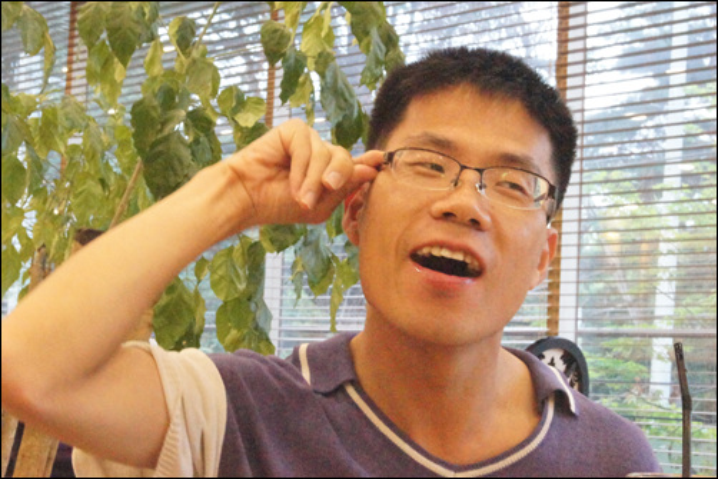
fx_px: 1496
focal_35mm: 75
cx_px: 359
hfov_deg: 27.0
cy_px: 240
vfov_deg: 18.2
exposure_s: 1/15
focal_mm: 50
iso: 12800
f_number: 22
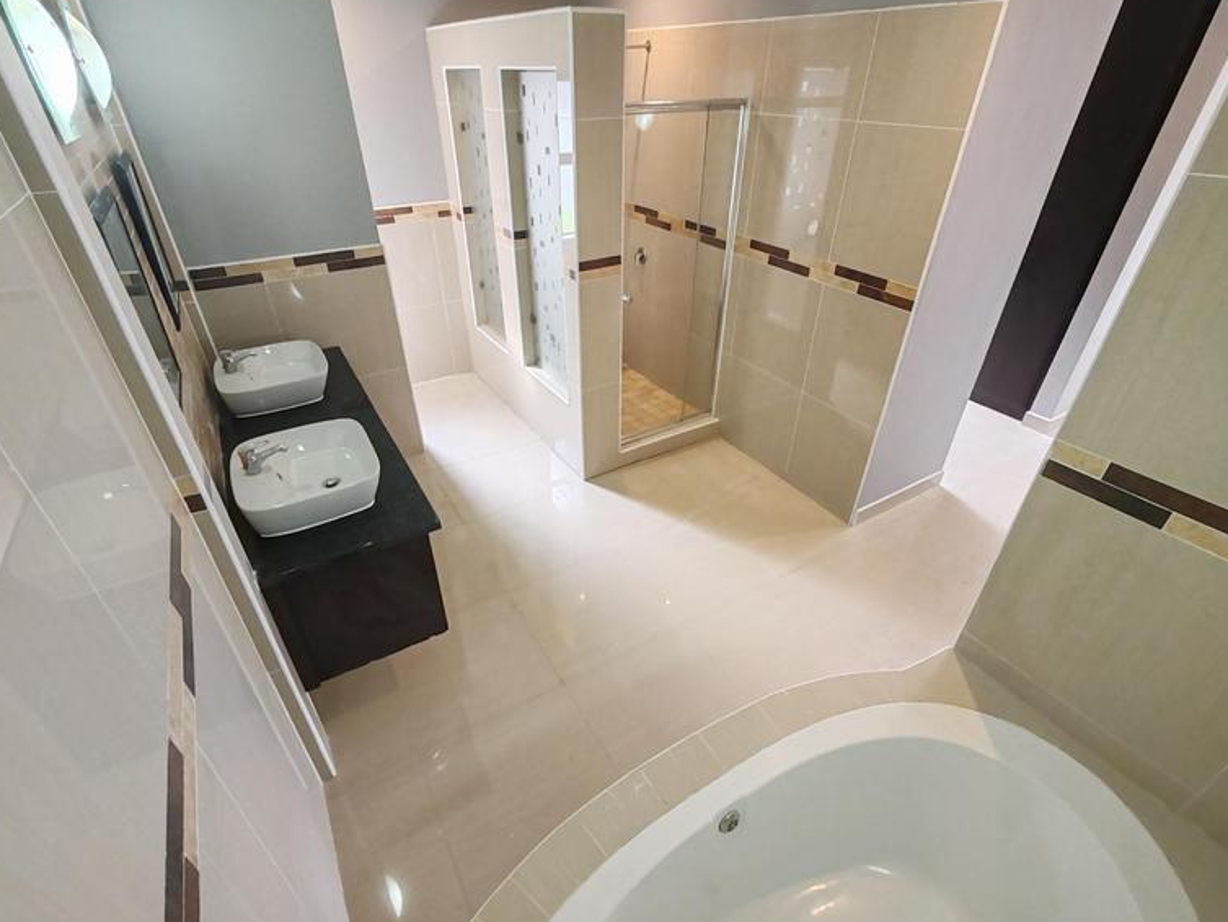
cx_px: 605
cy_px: 467
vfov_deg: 74.7
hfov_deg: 91.0
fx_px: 603
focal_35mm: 17
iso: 250
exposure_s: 1/33
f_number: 2.2
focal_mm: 1.96
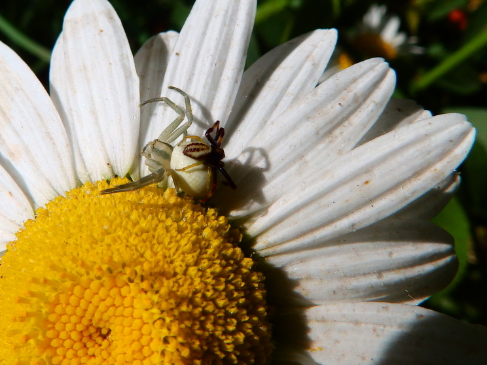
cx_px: 173
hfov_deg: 38.6
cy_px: 130
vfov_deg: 29.5
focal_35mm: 49
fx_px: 689
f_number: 5
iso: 80
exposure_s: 1/800
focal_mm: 5.7
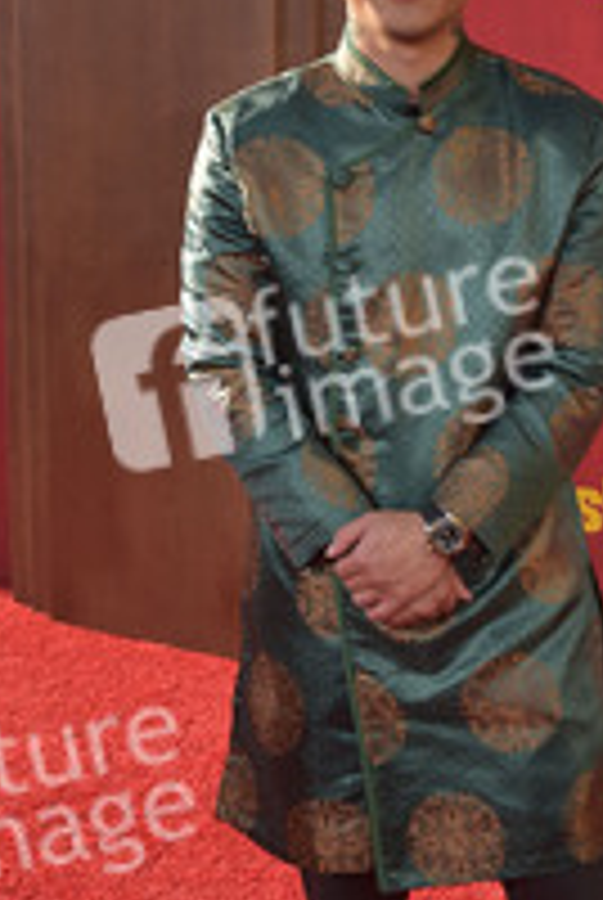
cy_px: 590
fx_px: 1753
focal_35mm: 70
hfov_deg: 19.4
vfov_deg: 28.6
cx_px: 457
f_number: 6.3
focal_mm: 35
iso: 800
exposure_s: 1/1600
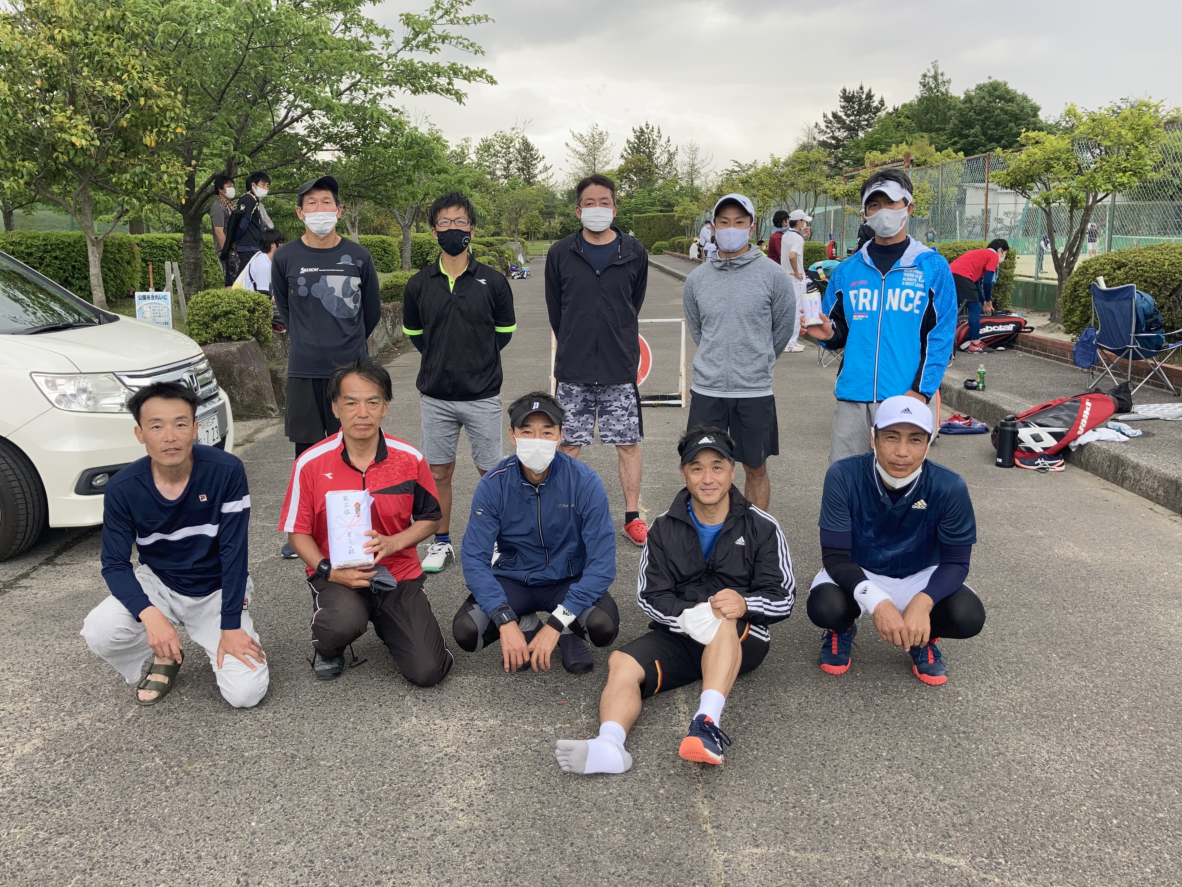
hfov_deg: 61.6
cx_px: 572
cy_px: 432
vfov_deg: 48.2
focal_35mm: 29
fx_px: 990
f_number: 1.8
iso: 20
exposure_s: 1/171
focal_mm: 3.99
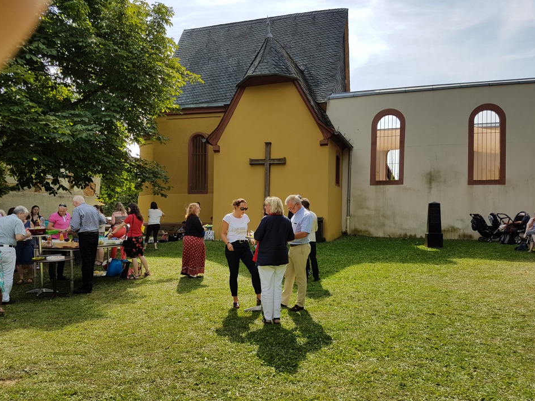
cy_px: 215
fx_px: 433
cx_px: 272
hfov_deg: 63.4
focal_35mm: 28
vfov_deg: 49.7
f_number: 1.7
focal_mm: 4.2
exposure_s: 1/2784
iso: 40
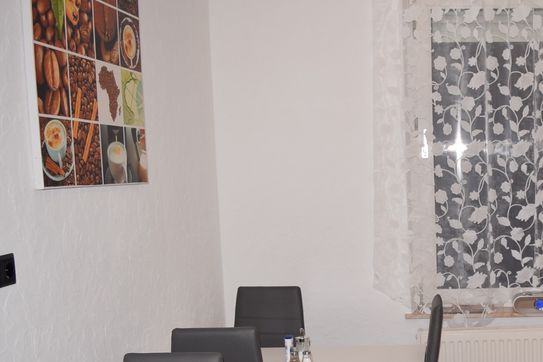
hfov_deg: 36.1
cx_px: 476
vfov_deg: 25.7
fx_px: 784
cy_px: 275
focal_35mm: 52
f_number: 3.5
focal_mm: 18
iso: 200
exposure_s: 1/60
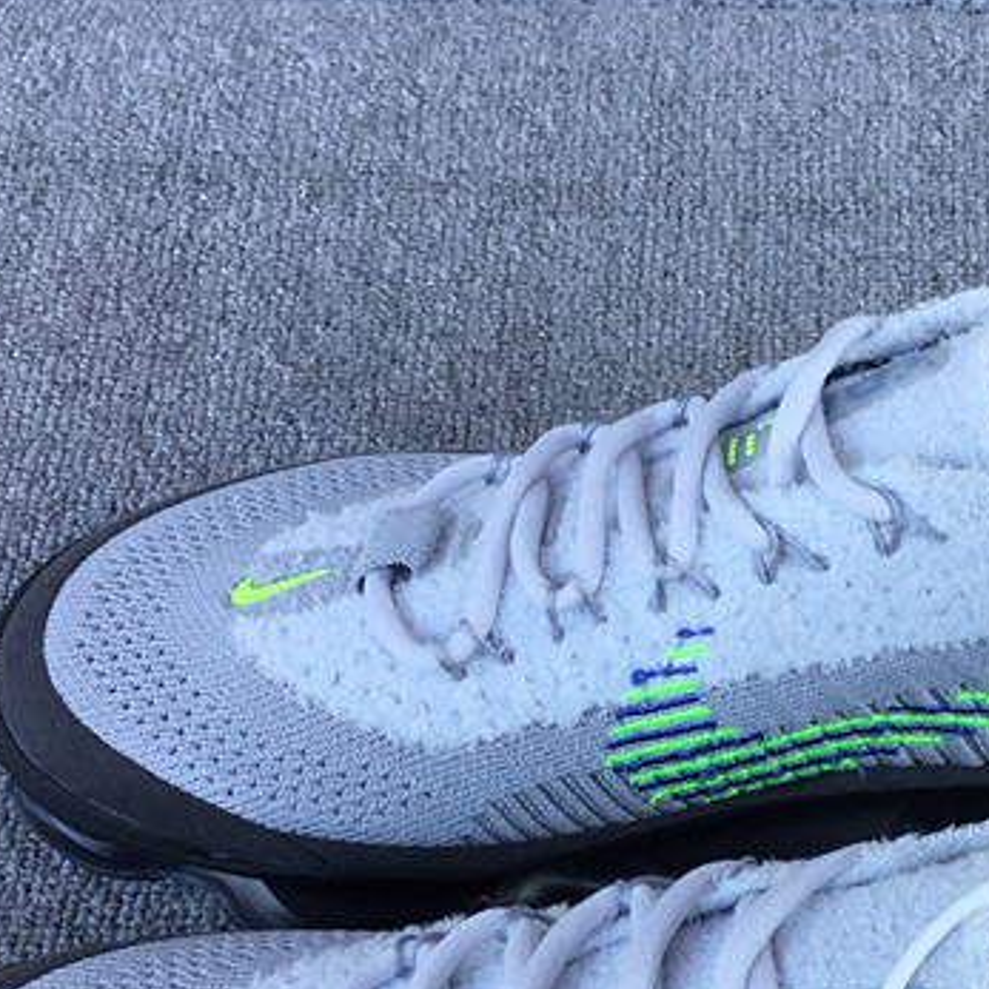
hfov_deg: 23.8
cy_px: 822
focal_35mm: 71
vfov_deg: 23.9
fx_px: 2295
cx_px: 829
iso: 32
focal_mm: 3.3
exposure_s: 1/100
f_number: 2.4
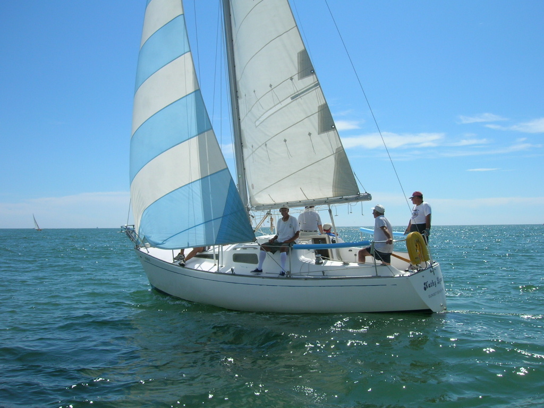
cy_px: 204
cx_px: 272
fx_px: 534
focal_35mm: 34
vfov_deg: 41.8
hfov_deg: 54.0
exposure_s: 1/630
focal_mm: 5.7
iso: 50
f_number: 4.9
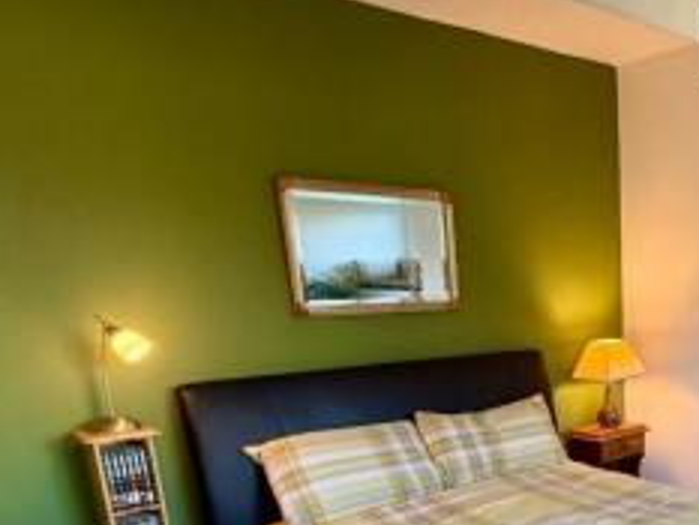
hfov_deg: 47.2
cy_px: 488
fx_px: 707
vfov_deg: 37.6
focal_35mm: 35
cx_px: 632
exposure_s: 1/100
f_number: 2.2
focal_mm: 2.22
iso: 320
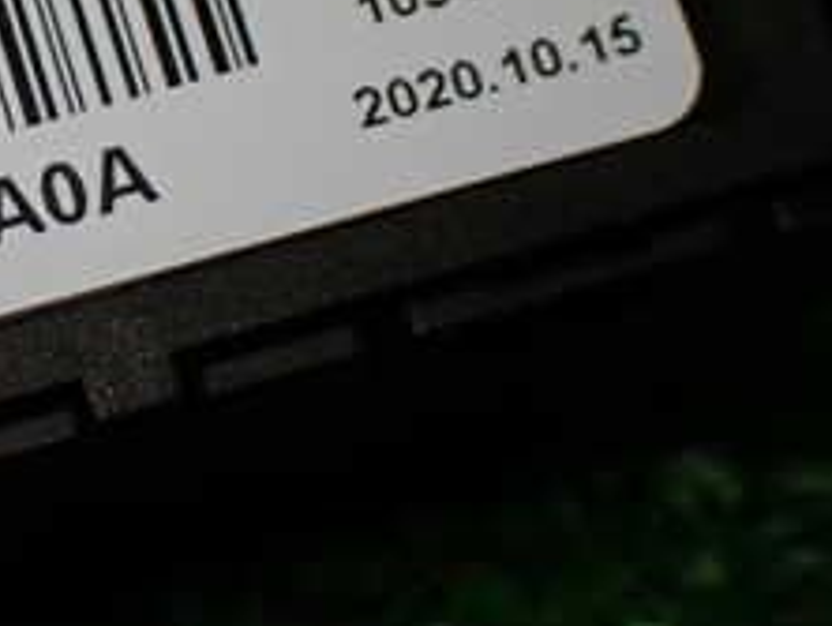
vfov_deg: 11.0
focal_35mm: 135
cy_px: 146
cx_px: 7
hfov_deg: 14.4
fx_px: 3248
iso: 250
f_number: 3.2
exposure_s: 1/200
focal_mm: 9.01
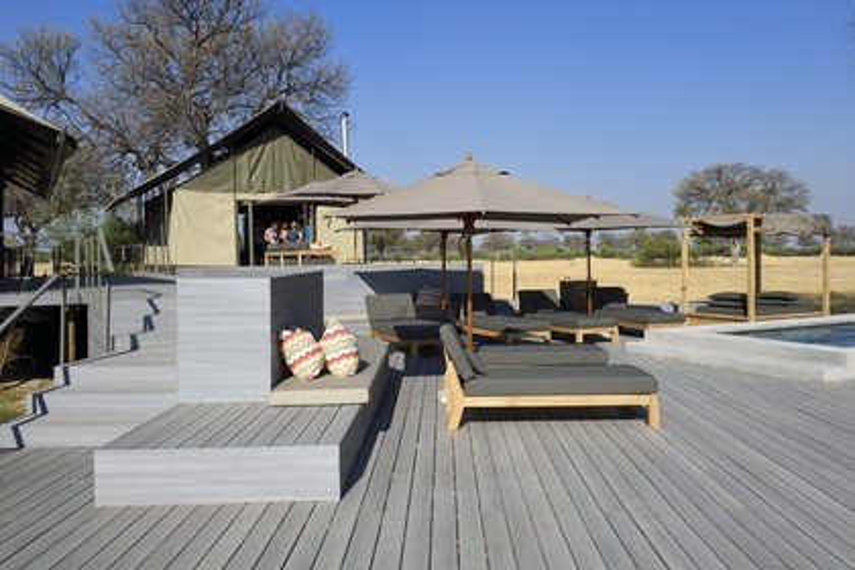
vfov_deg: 41.1
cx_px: 428
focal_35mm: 32
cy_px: 285
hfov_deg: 58.7
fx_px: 760
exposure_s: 1/250
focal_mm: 32
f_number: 13
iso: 200
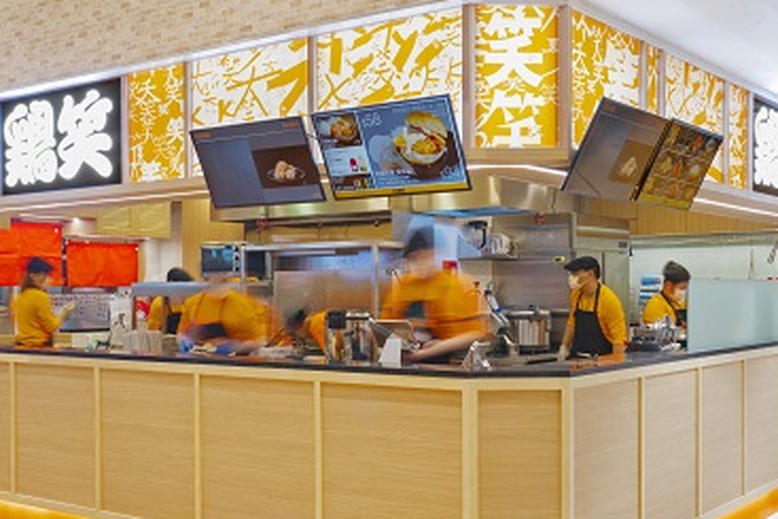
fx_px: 1059
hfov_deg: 40.2
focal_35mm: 49
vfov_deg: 27.5
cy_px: 317
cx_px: 324
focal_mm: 36
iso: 400
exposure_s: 1/1.67
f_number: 22
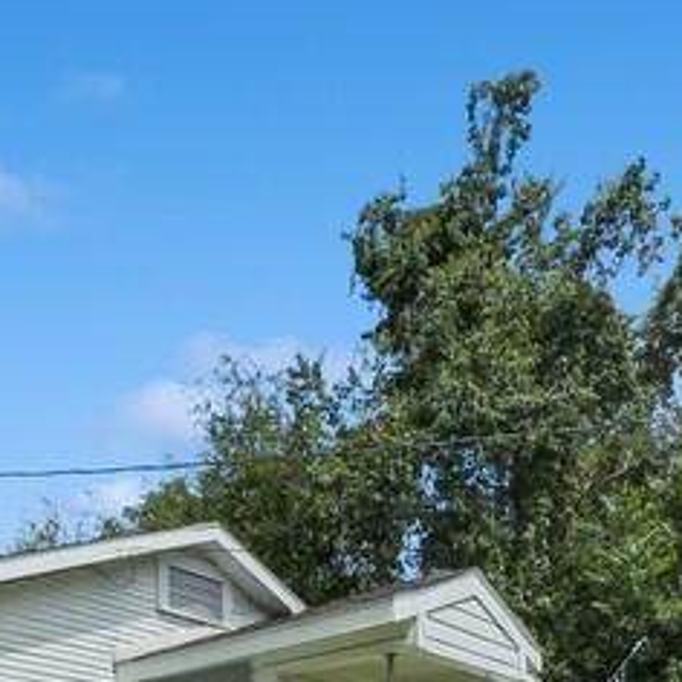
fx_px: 936
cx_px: 301
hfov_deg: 40.0
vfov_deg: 31.9
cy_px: 855
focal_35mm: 42
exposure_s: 1/1800
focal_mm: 2.22
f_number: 2.2
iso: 16
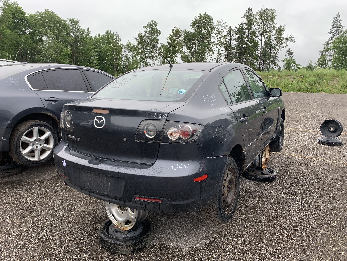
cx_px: 174
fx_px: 261
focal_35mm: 26
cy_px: 130
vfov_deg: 53.1
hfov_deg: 67.3
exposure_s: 1/379
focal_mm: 4.25
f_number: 1.8
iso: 25
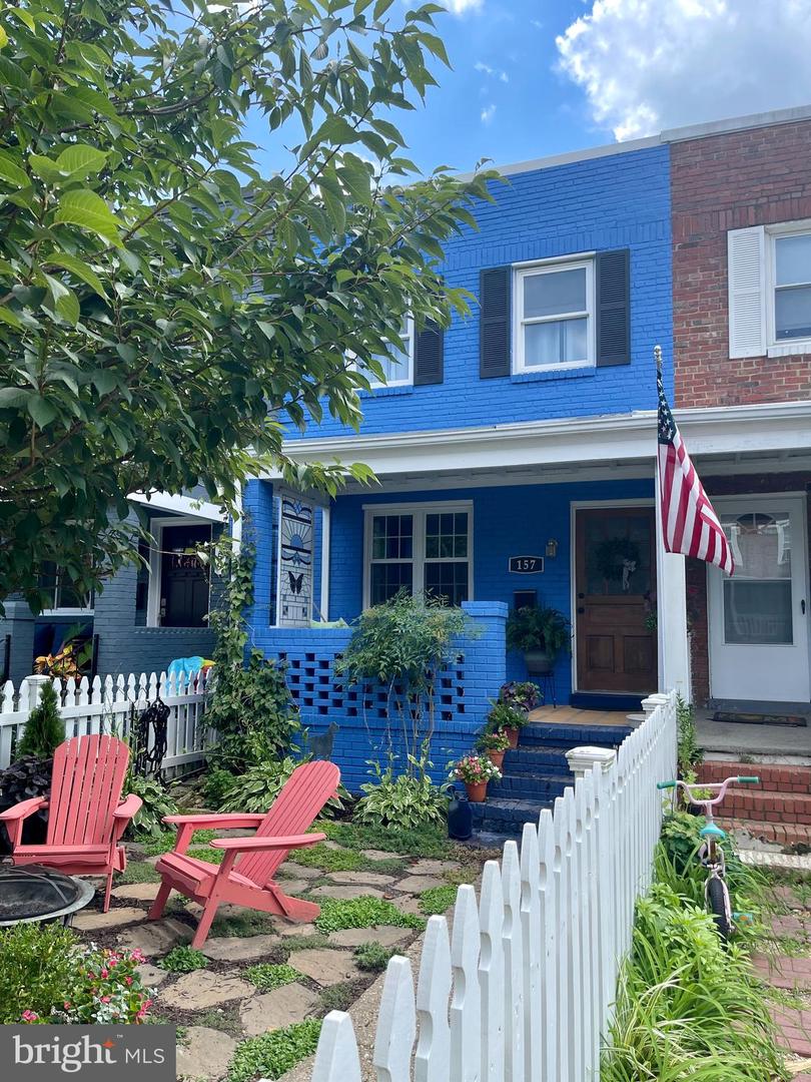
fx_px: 812
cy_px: 541
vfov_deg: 67.3
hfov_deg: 53.1
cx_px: 406
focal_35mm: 26
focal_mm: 5.1
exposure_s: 1/985
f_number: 1.6
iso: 32
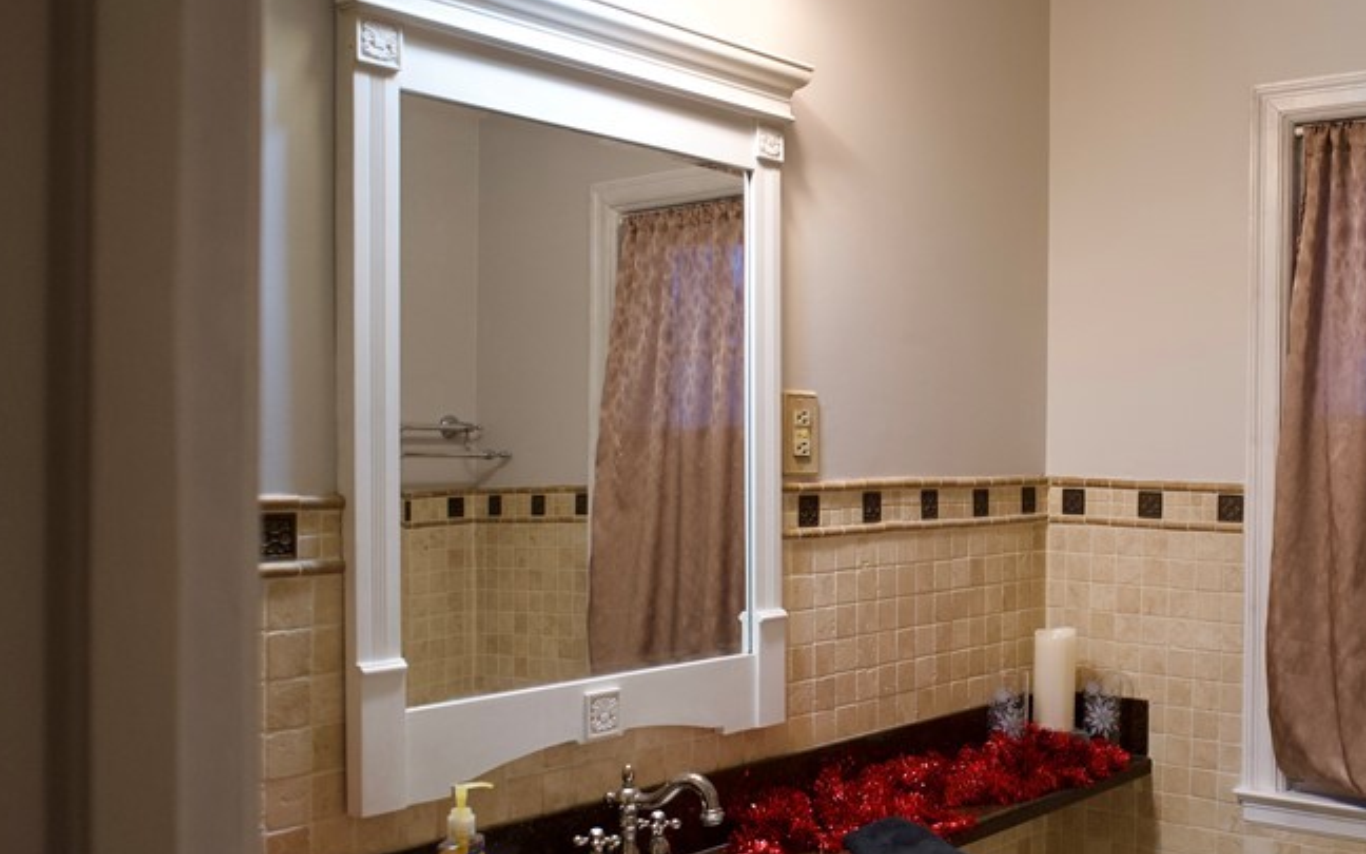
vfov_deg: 31.2
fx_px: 1526
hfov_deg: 47.1
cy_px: 460
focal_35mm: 41
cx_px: 951
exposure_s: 1/160
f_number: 3.5
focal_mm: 24
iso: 1600
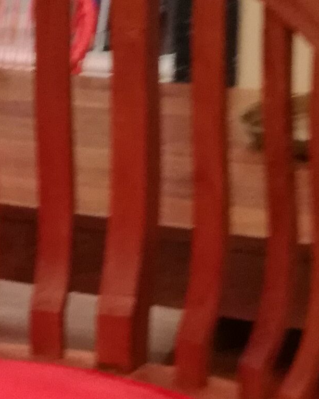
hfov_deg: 10.5
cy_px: 423
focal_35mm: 143
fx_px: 1689
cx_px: -115
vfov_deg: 13.3
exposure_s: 1/33.3
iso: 250
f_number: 2
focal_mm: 3.79
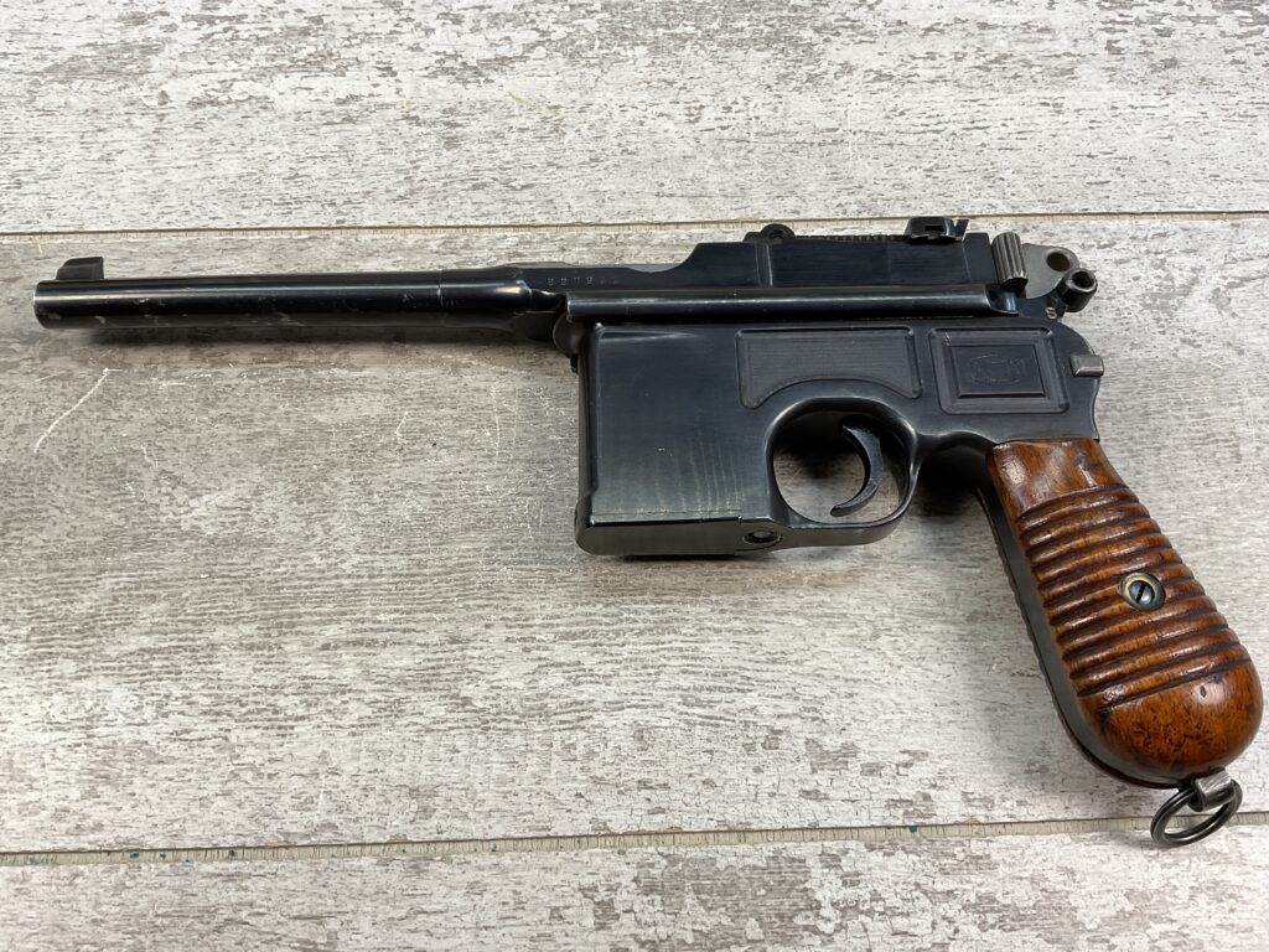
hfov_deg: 61.7
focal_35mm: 29
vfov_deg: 48.2
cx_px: 634
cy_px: 476
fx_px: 1063
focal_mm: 3
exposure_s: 1/181
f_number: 1.8
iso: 16
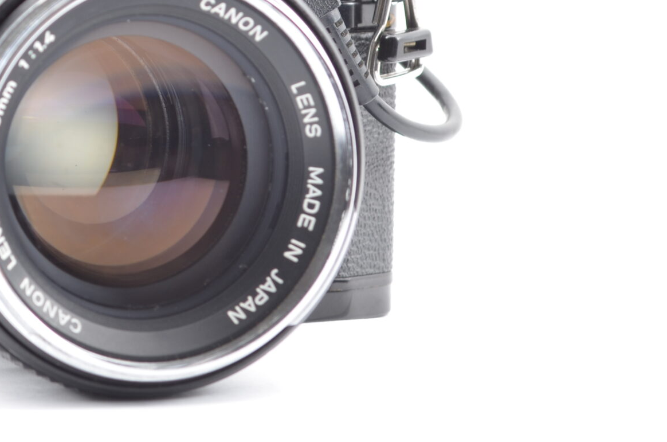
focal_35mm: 165
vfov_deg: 8.3
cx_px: 66
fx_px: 3051
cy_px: 111
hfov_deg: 12.4
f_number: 9
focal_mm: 50
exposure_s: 1/60
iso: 100
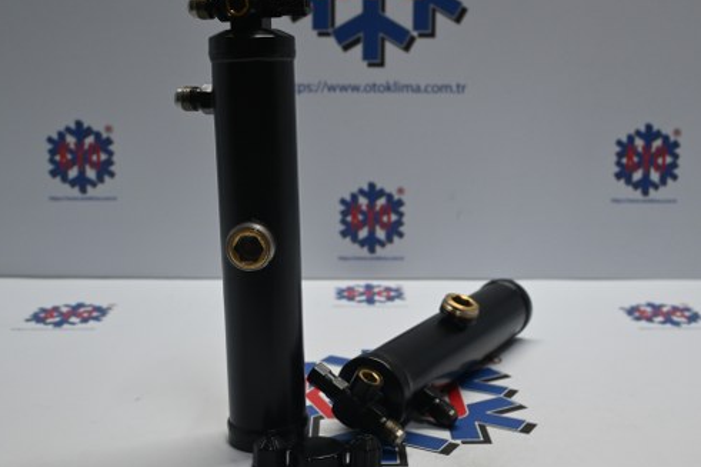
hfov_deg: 43.7
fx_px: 874
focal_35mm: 45
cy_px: 211
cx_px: 368
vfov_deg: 29.9
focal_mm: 24.5
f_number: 4.2
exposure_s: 1/125
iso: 640
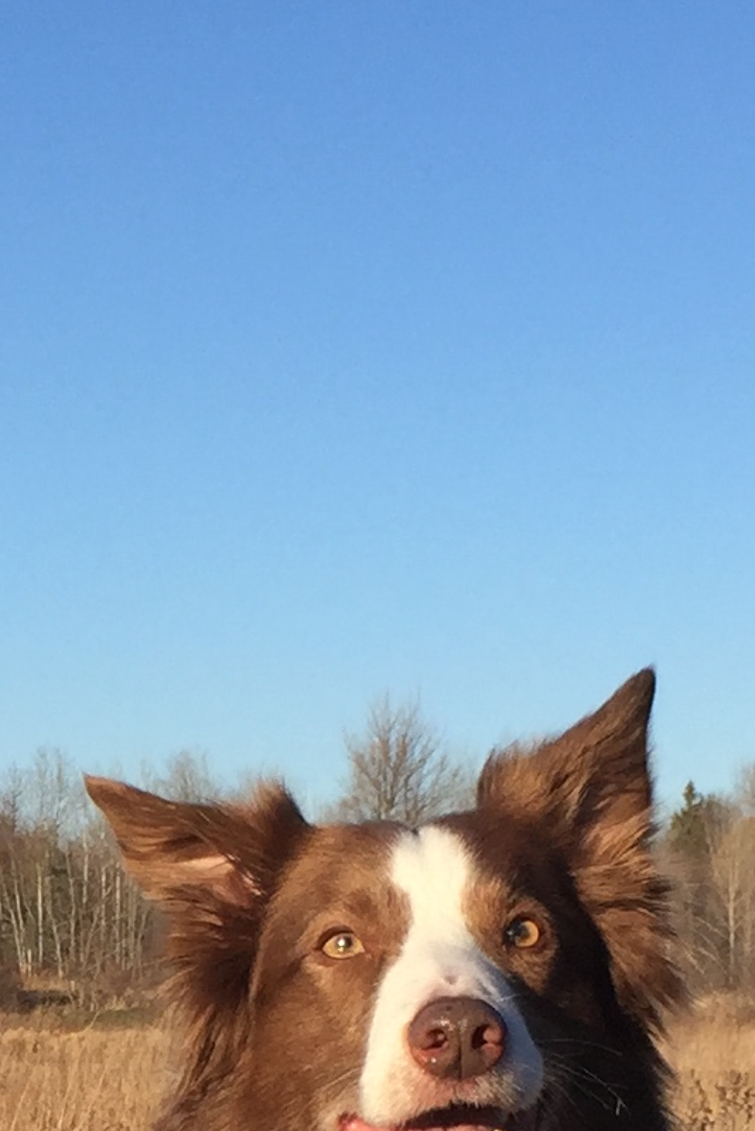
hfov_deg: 11.0
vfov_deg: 16.2
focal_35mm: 123
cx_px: -151
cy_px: 1214
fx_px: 3866
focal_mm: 4.15
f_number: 2.2
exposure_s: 1/1647
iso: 32
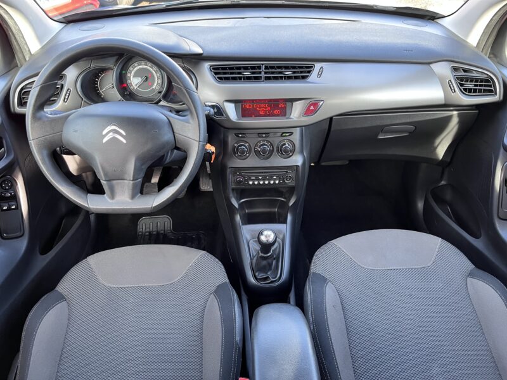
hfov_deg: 67.3
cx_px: 254
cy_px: 190
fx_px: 381
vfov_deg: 53.1
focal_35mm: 26
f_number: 1.6
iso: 125
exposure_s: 1/92
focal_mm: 5.1
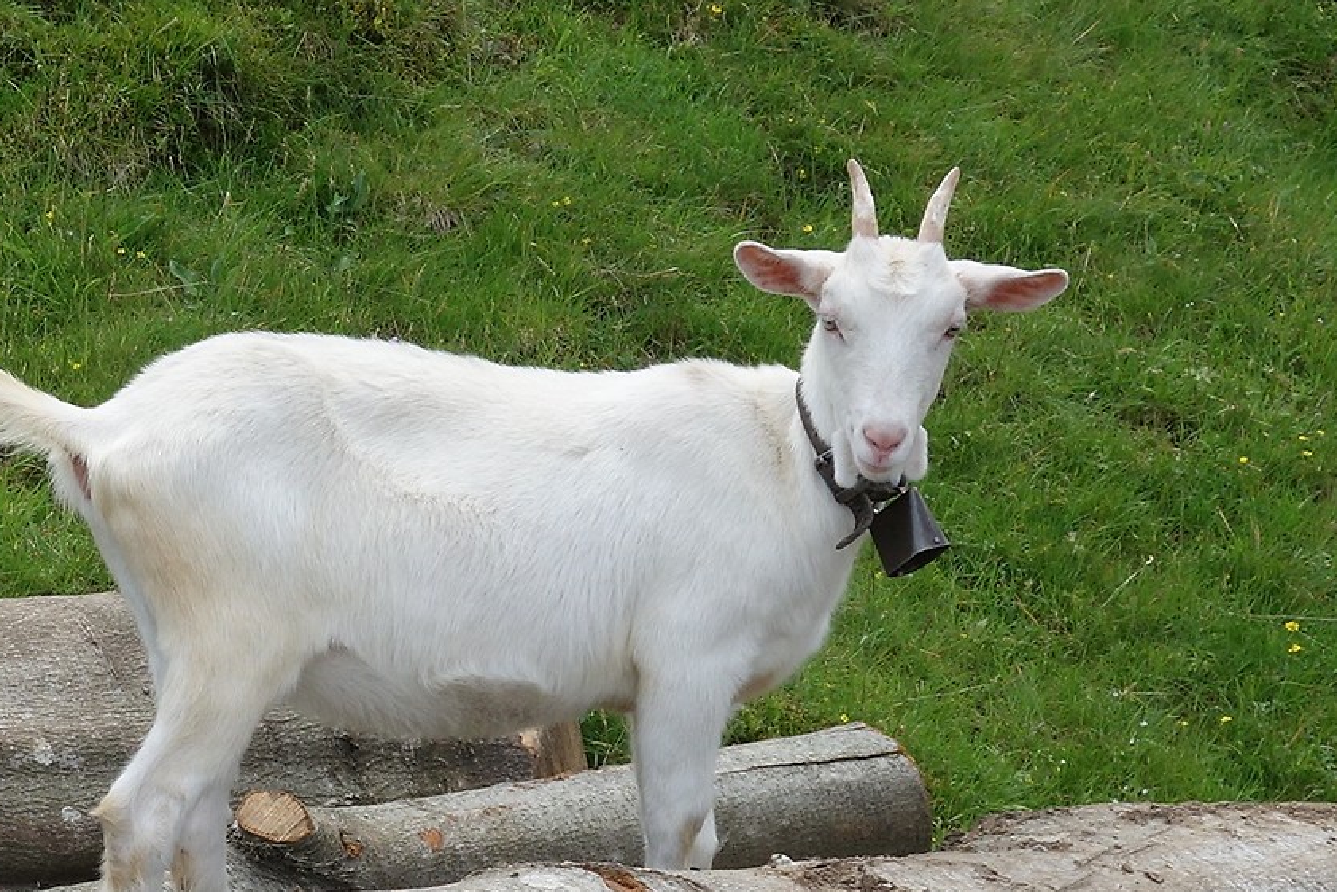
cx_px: -48
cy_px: 862
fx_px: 4346
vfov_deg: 11.6
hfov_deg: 17.0
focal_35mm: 117
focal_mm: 15.1
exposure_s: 1/320
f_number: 5.6
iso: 200
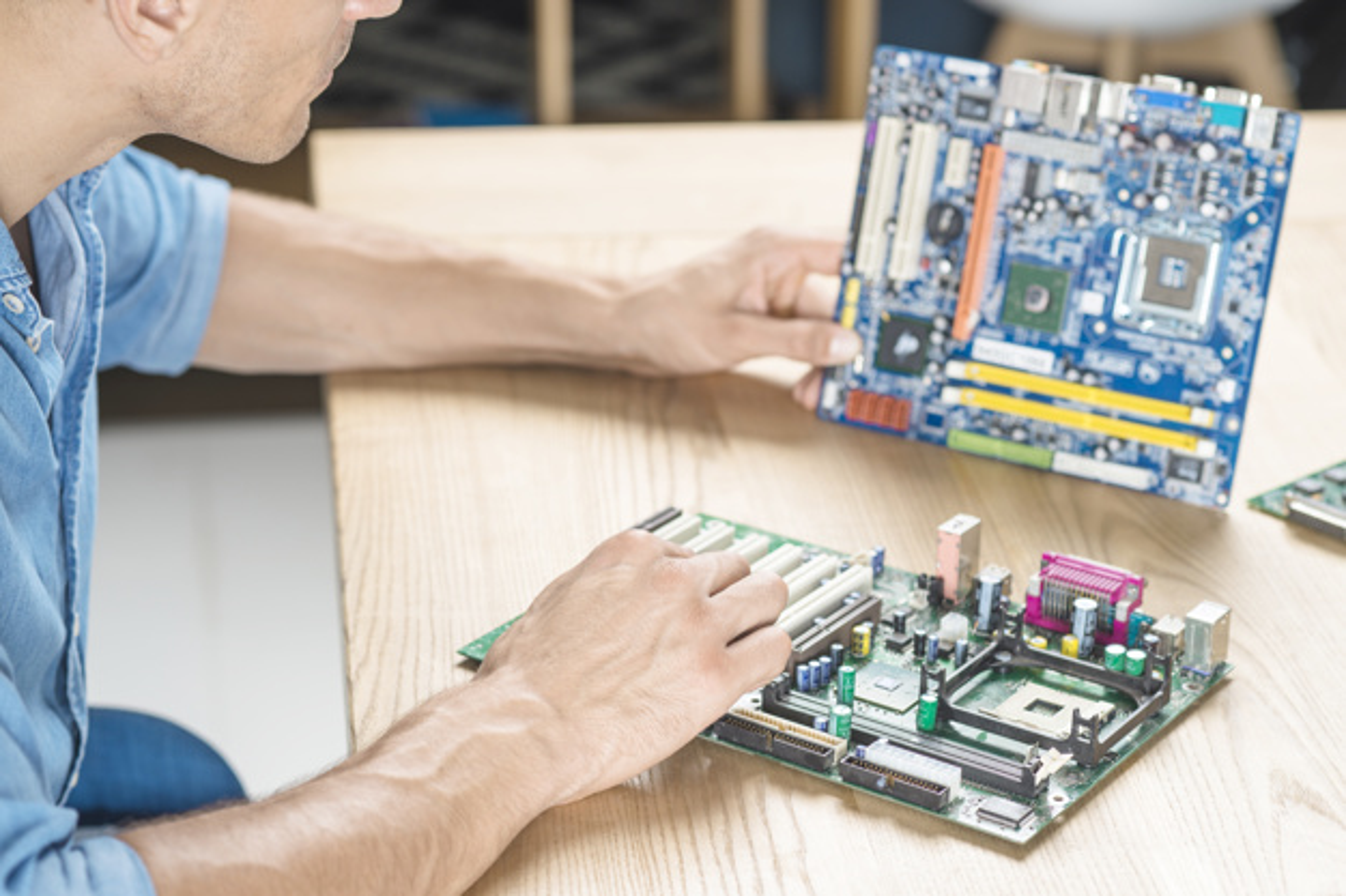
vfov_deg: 16.1
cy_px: 448
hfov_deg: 23.9
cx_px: 673
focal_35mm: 85
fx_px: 3177
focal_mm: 85
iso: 100
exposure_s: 1/160
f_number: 4.5
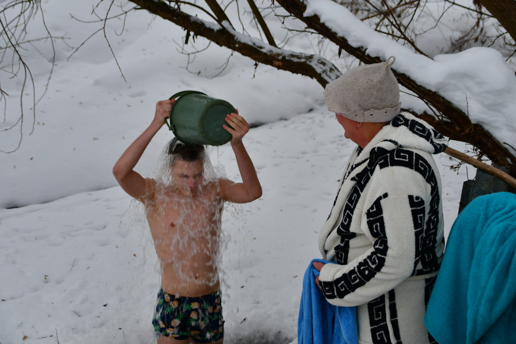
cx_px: 258
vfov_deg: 23.8
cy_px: 172
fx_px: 817
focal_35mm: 57
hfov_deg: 35.1
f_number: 4.5
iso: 140
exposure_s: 1/200
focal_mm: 38
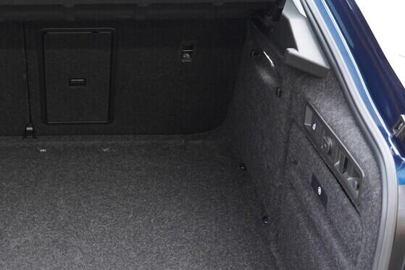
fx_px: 743
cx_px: 70
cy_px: 121
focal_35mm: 66
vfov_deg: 20.6
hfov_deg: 29.7
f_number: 2.8
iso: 500
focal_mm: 24
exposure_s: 1/40
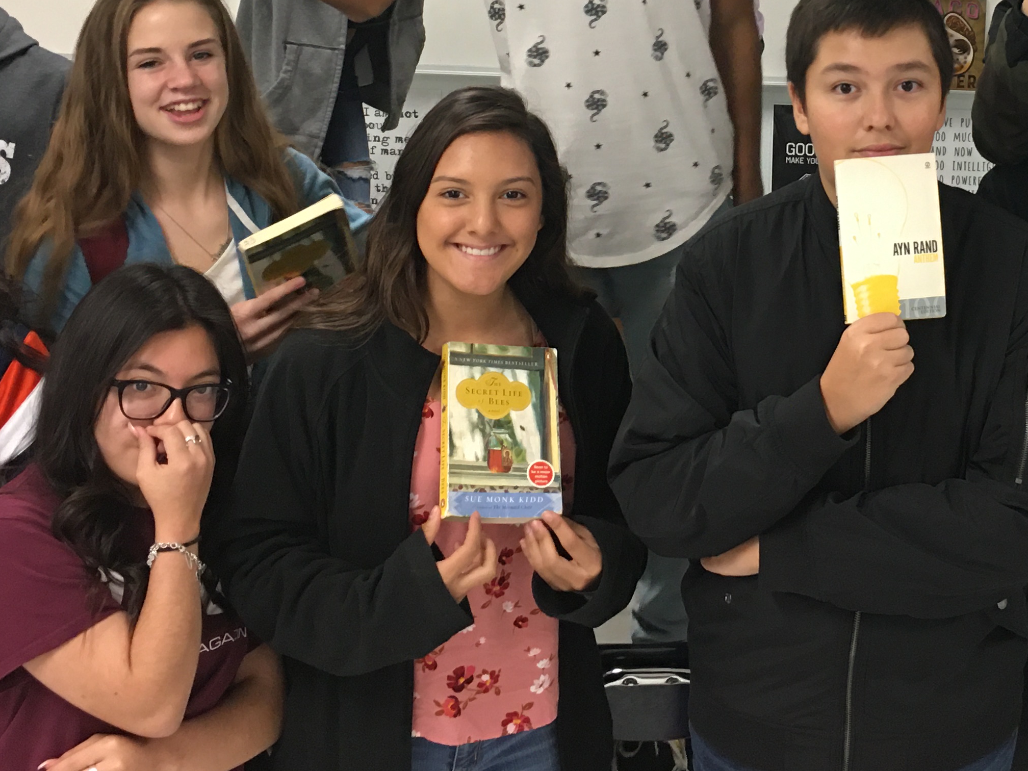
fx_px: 1722
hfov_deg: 32.6
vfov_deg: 24.2
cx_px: 766
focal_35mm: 58
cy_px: 13
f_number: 2.2
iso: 80
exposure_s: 1/15
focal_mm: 4.15
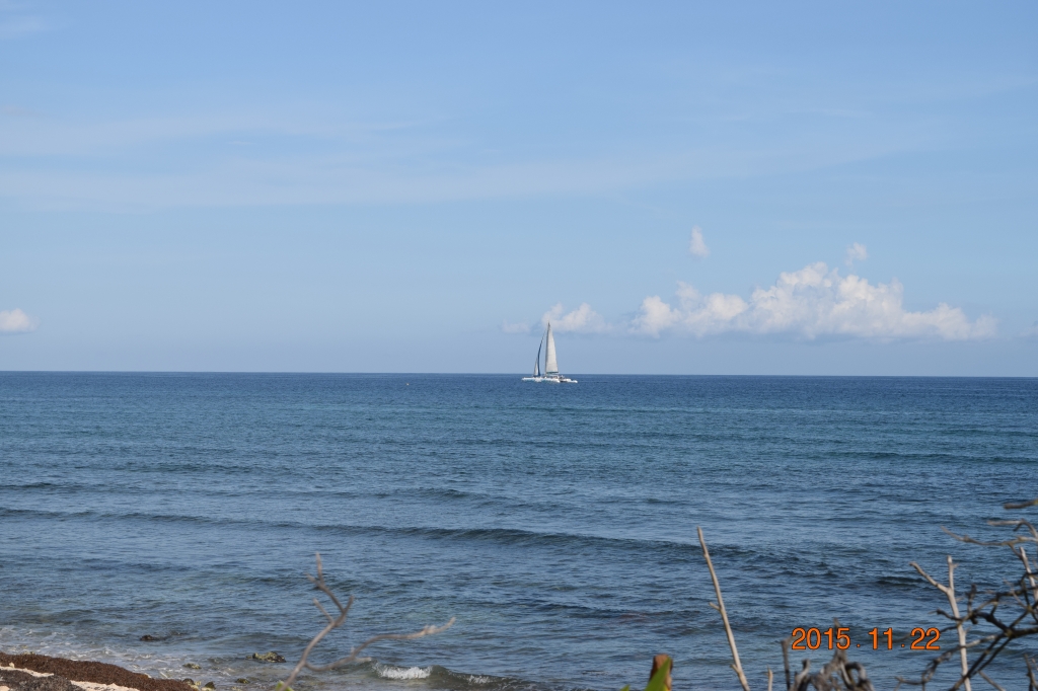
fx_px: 2378
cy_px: 346
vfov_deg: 16.5
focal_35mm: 82
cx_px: 519
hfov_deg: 24.6
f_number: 8
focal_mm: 55
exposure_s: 1/640
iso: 200
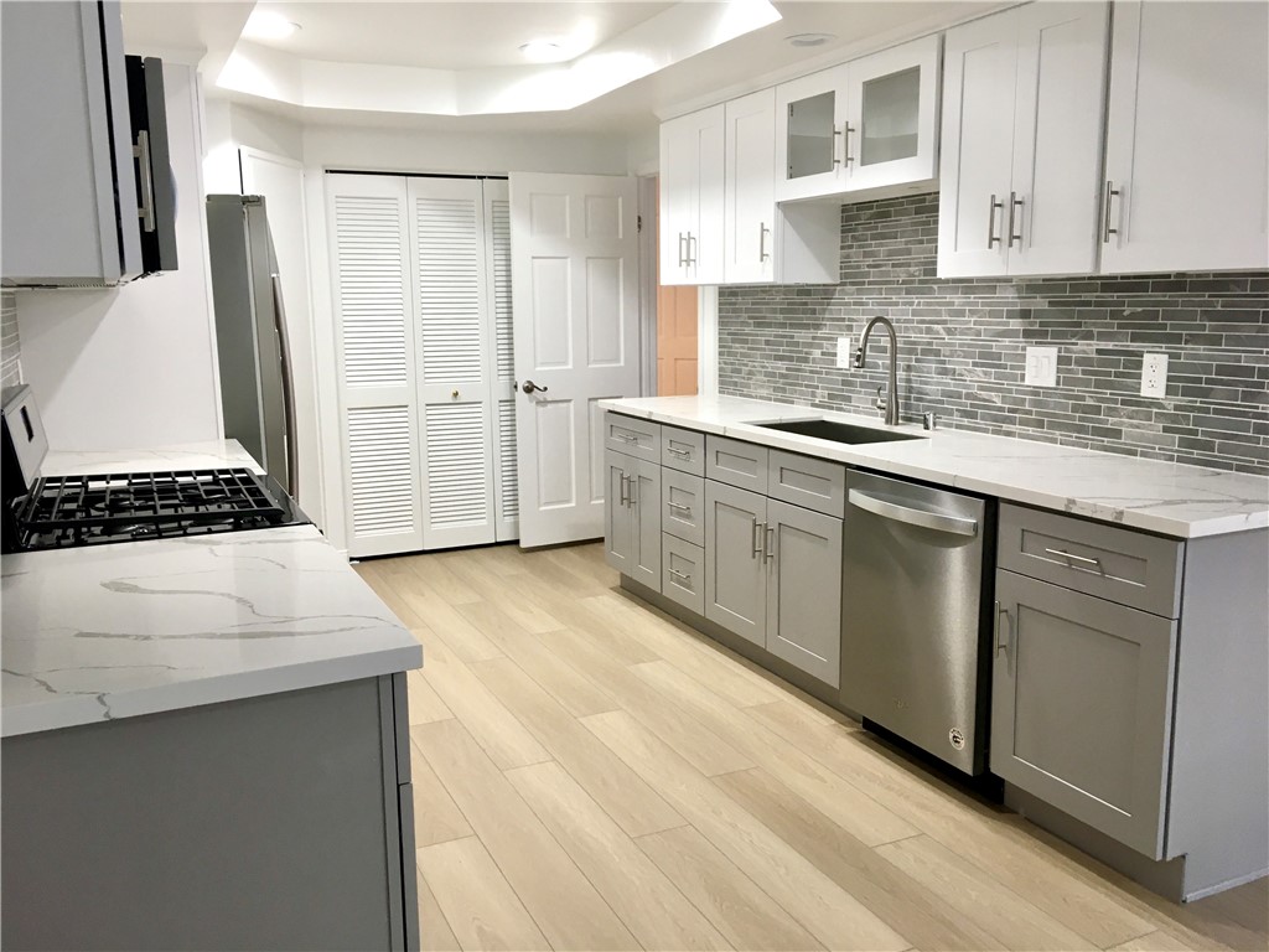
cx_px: 634
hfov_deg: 61.7
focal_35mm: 29
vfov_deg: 48.2
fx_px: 1063
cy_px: 476
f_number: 2.2
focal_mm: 4.15
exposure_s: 1/30
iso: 50
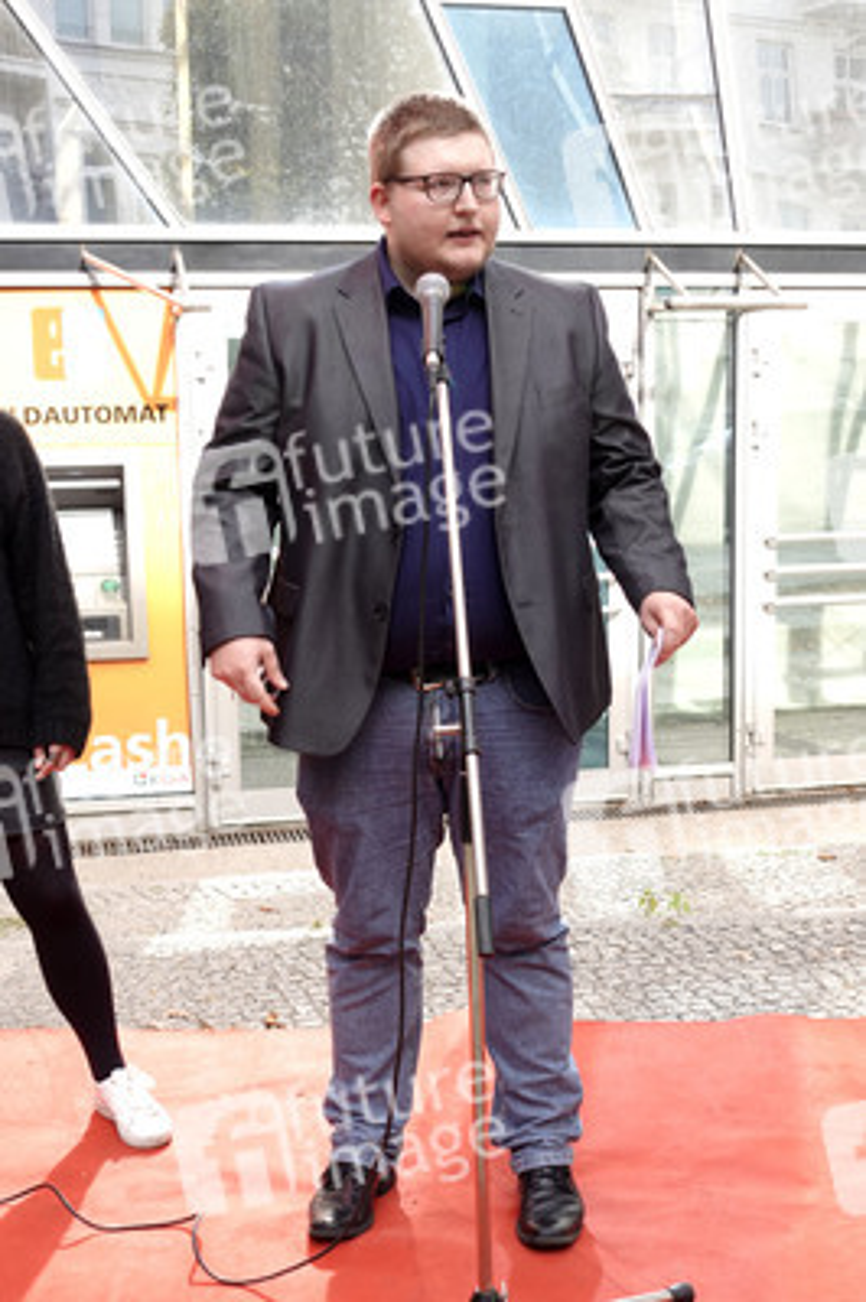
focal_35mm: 46
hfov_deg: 29.2
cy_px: 651
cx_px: 433
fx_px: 1663
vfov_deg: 42.8
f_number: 2.8
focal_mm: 17.37
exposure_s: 1/200
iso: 80
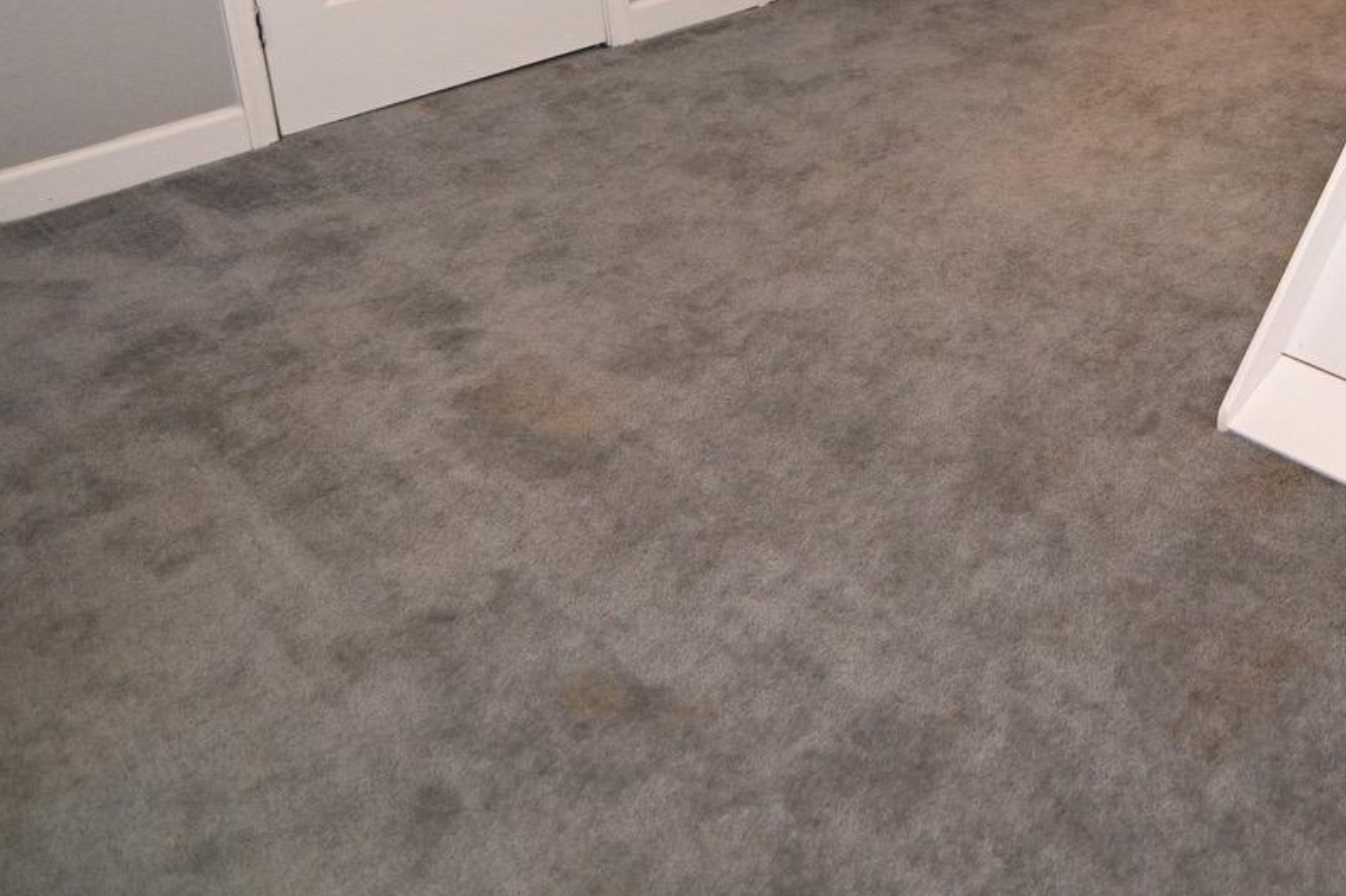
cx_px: 1319
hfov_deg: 41.7
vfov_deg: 28.6
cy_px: -158
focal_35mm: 41
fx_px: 1532
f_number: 2.8
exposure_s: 1/200
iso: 1600
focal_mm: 16
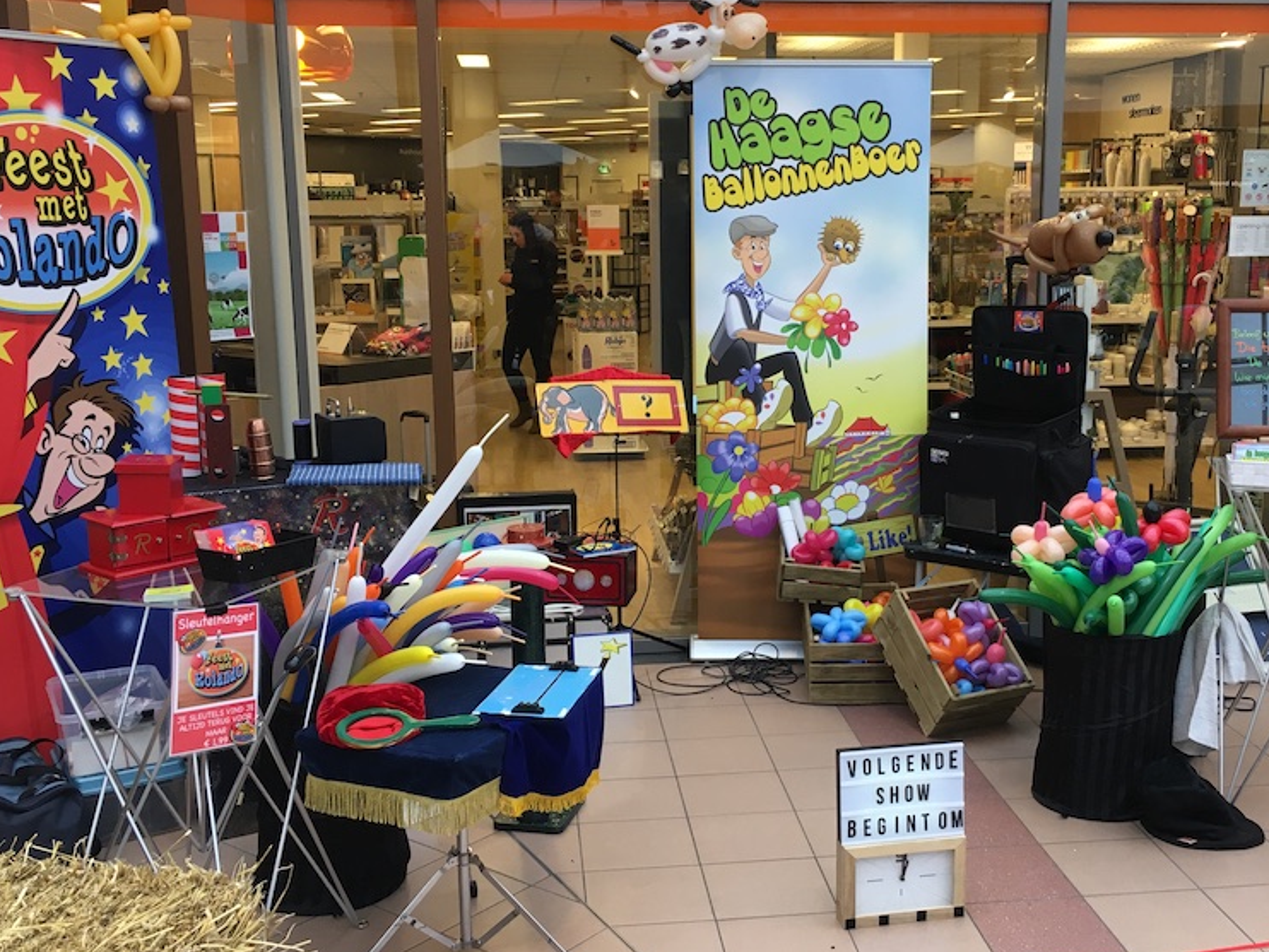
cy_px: 479
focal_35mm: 40
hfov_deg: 46.6
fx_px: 1467
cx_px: 725
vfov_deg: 36.0
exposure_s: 1/33
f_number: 2.2
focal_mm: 4.15
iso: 25
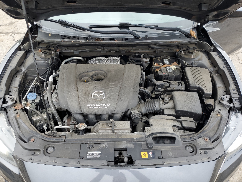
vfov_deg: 53.1
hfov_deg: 67.3
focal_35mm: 26
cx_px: 121
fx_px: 182
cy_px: 91
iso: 50
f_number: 1.5
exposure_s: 1/139
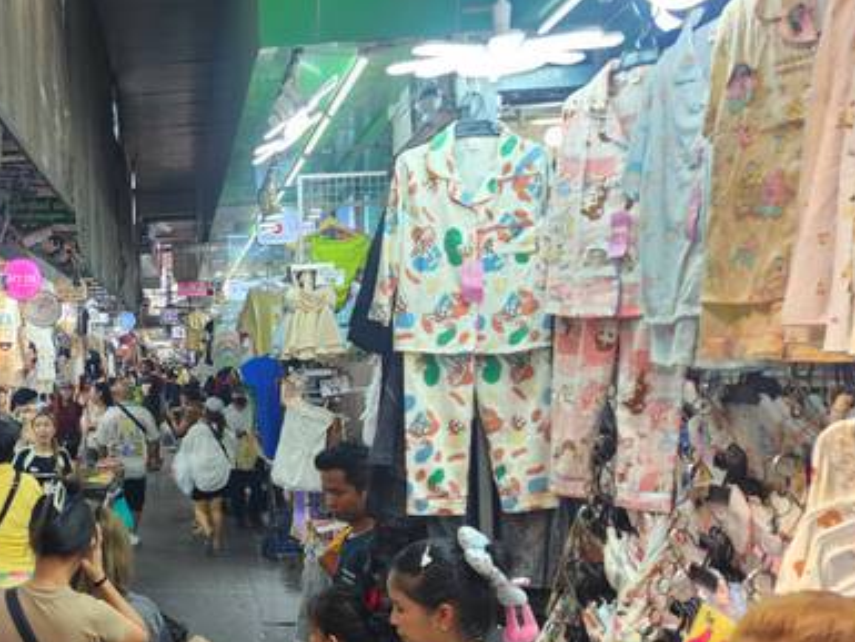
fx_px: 1062
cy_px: 451
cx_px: 89
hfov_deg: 40.6
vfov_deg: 33.2
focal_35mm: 43
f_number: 1.8
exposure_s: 1/100
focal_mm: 5.54
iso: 64
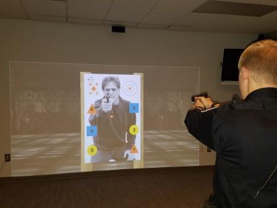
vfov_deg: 53.1
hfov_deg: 67.3
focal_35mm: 26
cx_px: 138
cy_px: 104
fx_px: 208
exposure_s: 1/12
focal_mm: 4.2
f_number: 1.7
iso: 125
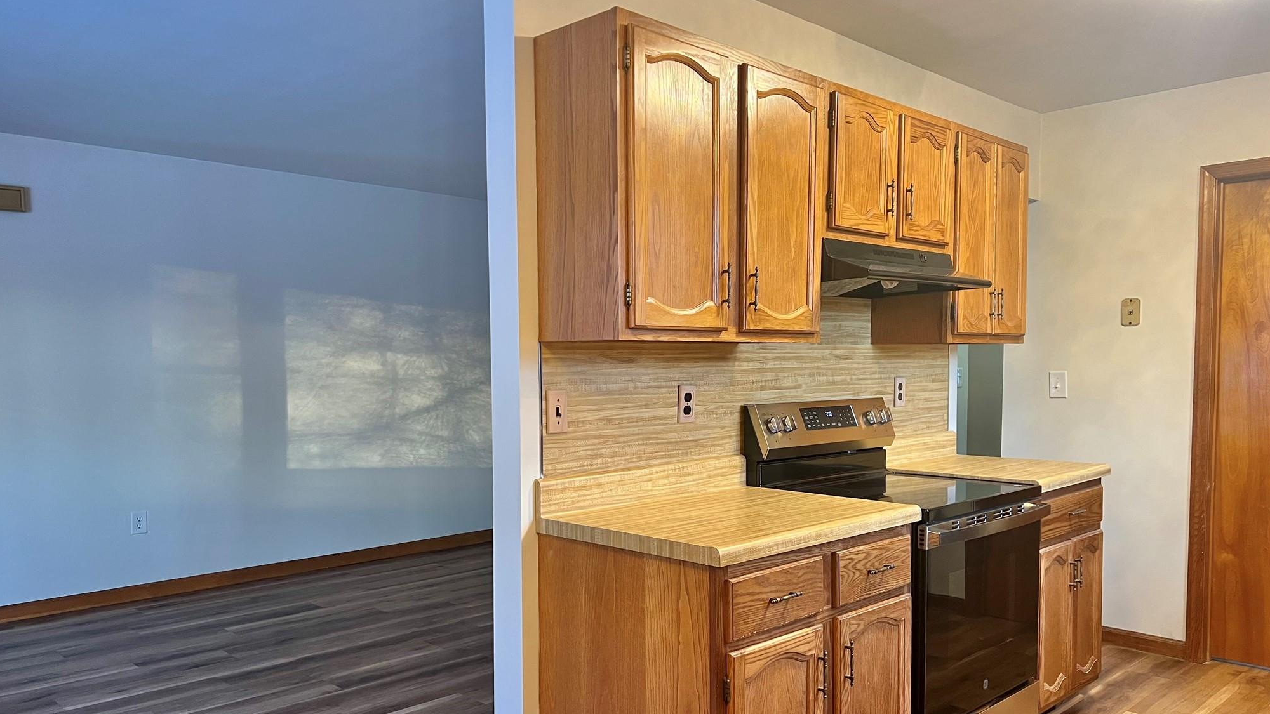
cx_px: 638
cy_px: 404
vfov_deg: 40.1
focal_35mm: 29
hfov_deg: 66.1
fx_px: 977
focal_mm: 5.7
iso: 160
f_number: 1.5
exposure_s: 1/60
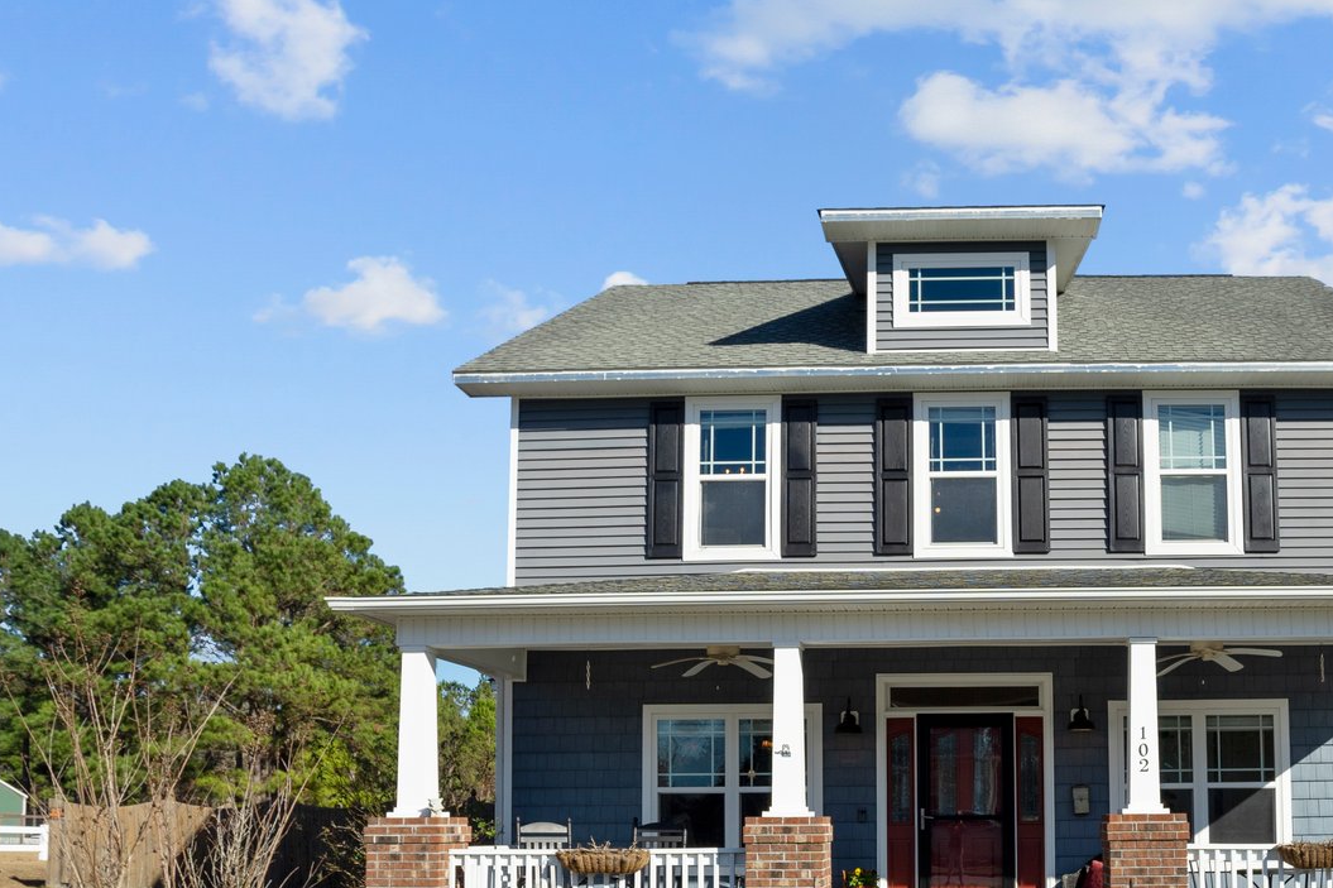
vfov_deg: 38.6
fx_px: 1222
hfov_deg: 55.1
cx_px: 960
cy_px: 699
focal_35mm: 33
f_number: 8
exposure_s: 1/400
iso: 100
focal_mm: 17
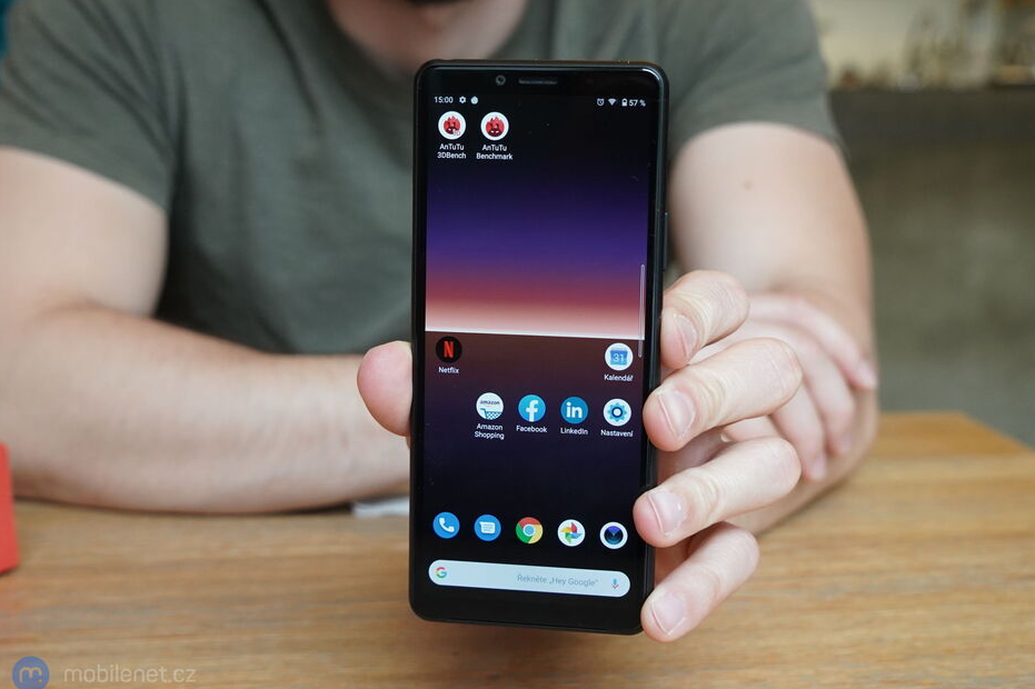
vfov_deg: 41.1
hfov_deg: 58.7
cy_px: 352
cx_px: 532
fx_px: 920
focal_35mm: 32
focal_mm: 31
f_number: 5
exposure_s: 1/200
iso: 1600
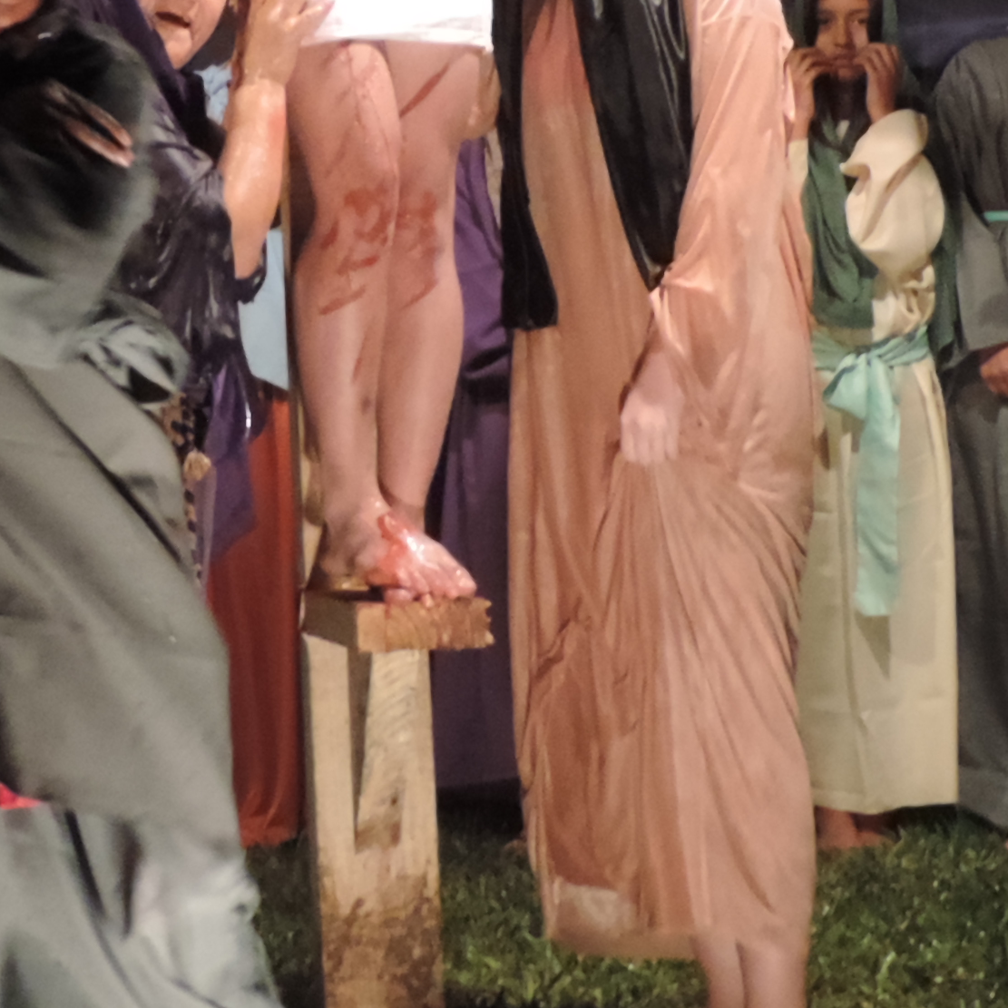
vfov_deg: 14.2
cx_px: 344
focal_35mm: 122
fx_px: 4019
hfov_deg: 14.3
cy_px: 254
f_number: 3.5
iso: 800
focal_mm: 8.3
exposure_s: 1/30
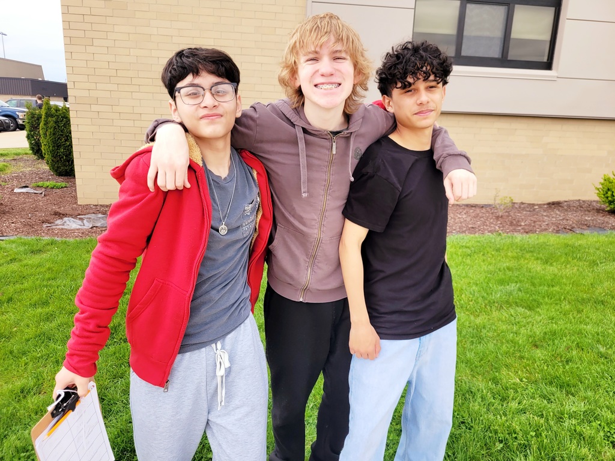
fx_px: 462
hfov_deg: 67.3
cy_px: 230
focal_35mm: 26
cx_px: 308
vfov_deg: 53.1
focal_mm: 5.4
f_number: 1.8
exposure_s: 1/909
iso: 40
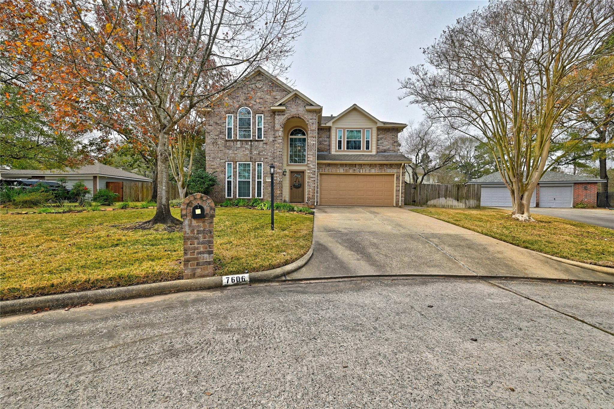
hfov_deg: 104.3
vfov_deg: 81.1
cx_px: 307
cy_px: 204
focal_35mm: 14
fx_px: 239
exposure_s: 1/640
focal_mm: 14
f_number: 8
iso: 400
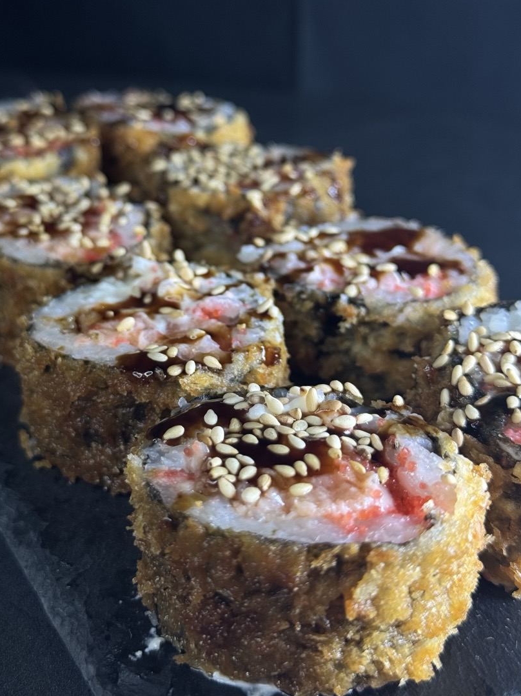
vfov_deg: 33.7
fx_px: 1144
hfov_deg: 25.6
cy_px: 283
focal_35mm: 57
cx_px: 225
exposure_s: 1/205
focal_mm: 6.76
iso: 64
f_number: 1.78
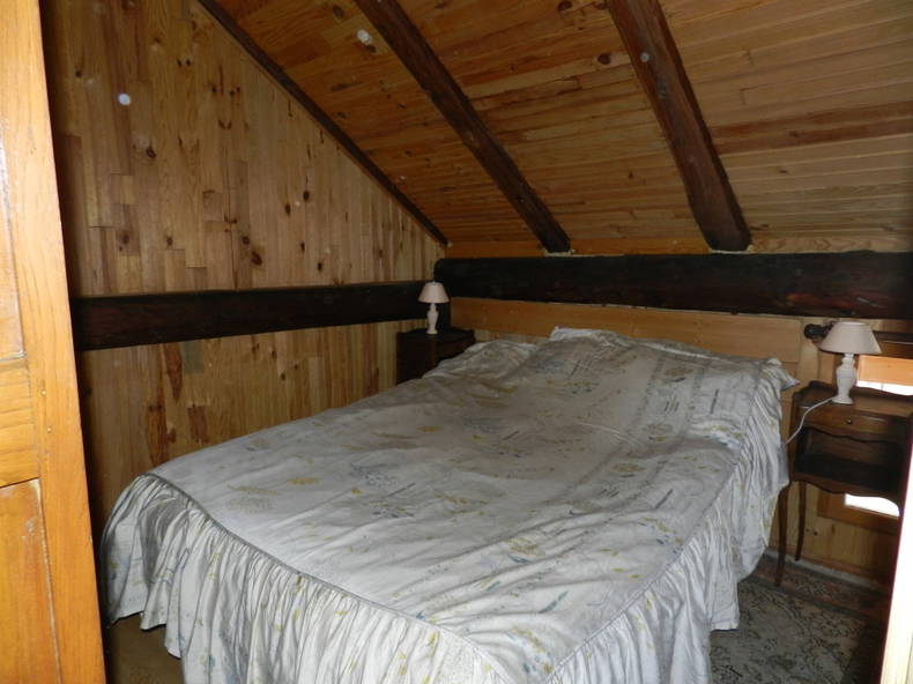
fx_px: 606
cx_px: 456
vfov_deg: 58.9
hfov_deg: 73.9
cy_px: 342
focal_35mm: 23
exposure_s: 1/30
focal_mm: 4
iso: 200
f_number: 3.4
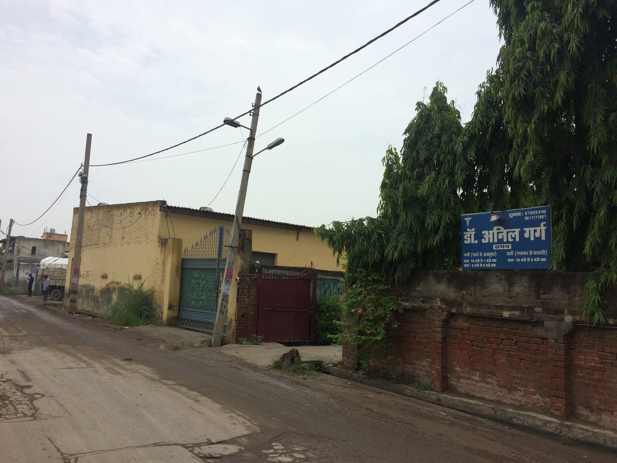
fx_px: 517
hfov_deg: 61.7
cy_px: 232
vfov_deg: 48.2
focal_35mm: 29
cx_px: 308
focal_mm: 4.15
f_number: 2.2
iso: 32
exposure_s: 1/2740
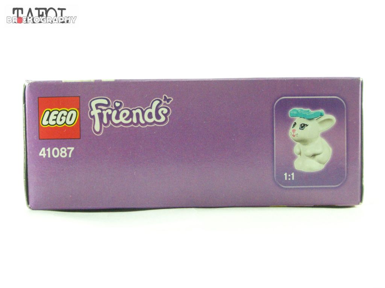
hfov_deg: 26.0
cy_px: 144
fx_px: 834
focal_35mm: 75
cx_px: 192
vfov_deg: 19.6
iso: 400
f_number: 3.6
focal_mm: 12.4
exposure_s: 1/45
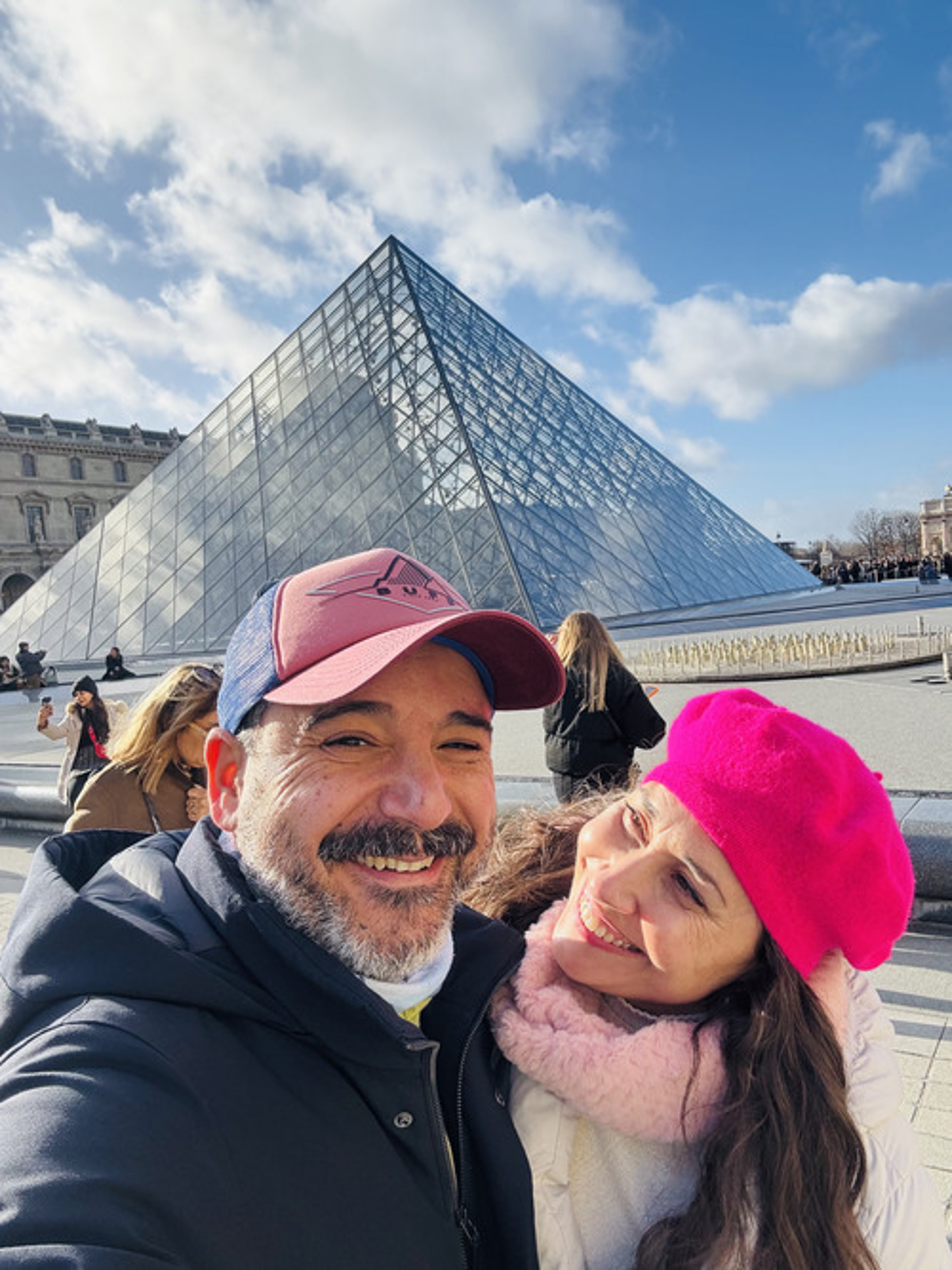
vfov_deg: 73.9
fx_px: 844
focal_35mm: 23
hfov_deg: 58.9
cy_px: 635
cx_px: 476
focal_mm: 2.69
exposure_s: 1/454
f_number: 1.9
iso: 25
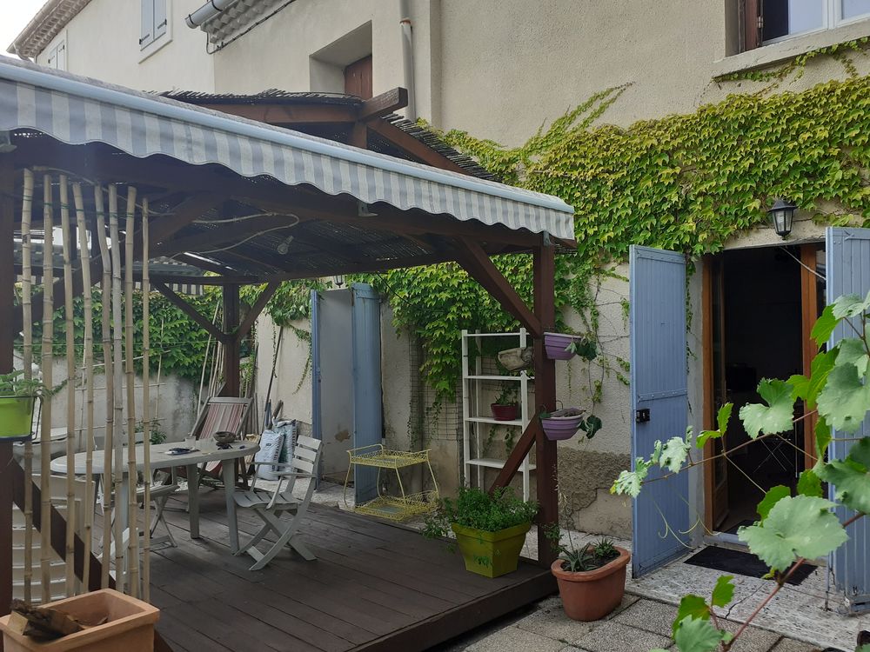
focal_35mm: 27
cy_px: 326
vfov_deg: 51.4
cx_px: 435
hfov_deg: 65.3
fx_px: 679
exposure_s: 1/169
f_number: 1.9
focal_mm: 3.6
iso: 40
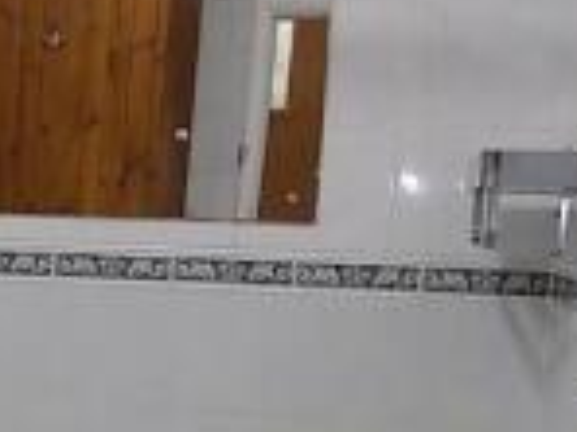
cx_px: -287
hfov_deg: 15.4
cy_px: 601
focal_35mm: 118
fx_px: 1967
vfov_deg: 12.1
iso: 220
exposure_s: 1/30
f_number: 3.3
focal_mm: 5.3
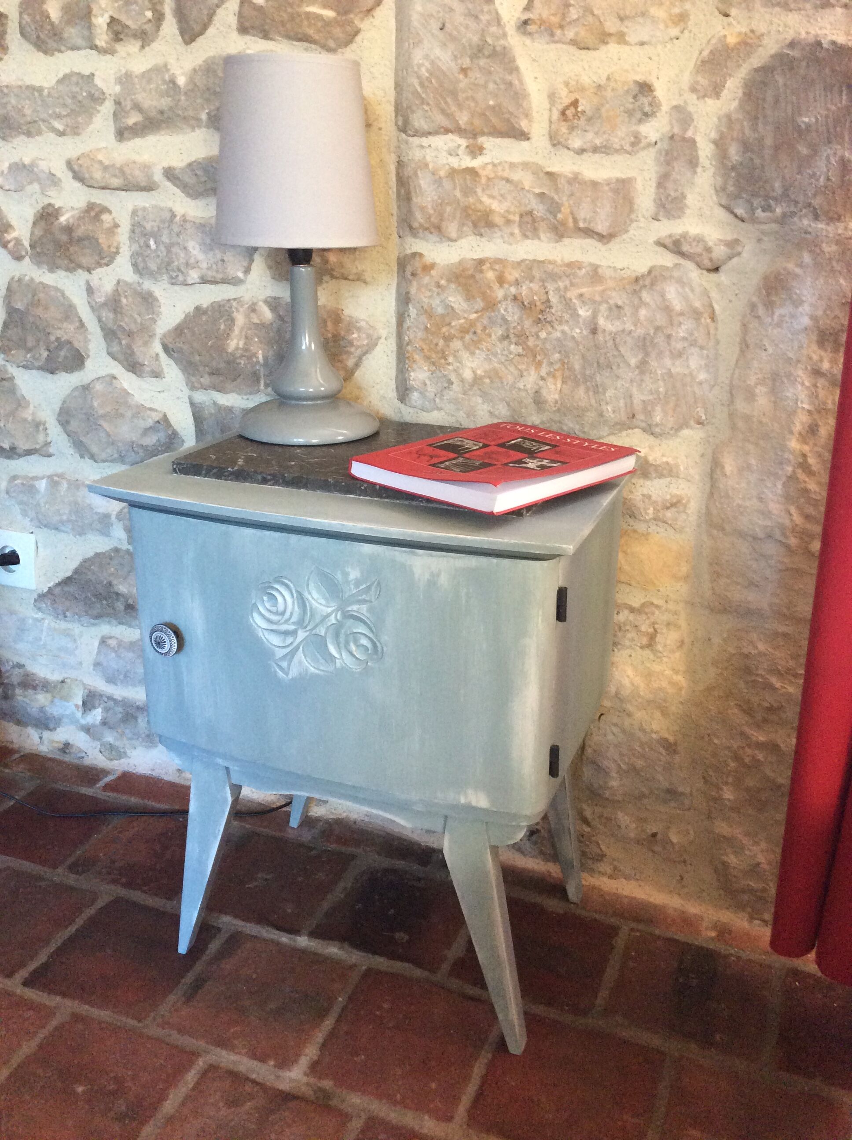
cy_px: 570
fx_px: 1053
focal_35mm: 32
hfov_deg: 44.1
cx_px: 426
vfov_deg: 56.9
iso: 200
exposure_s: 1/25
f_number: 2.4
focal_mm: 3.3
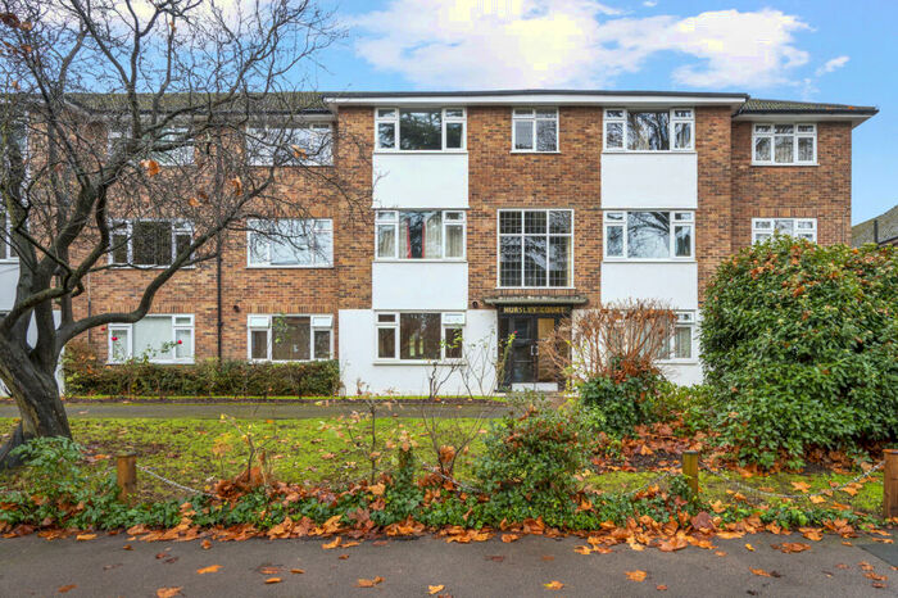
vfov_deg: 67.3
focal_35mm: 18
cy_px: 299
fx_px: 449
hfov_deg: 90.0
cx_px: 449
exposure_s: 1/50
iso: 250
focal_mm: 18
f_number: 8
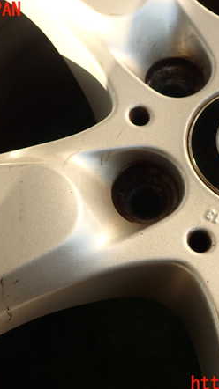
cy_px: 197
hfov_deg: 31.9
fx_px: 383
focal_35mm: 37
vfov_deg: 54.0
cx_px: 125
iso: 100
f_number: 2.8
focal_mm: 4.5
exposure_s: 1/200
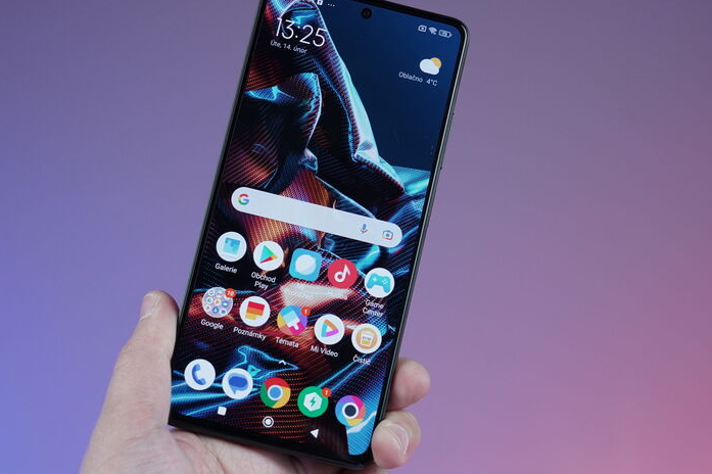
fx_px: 1245
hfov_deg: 31.9
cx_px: 330
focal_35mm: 63
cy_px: 227
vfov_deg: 21.5
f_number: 7.1
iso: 1250
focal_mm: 53
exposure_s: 1/160
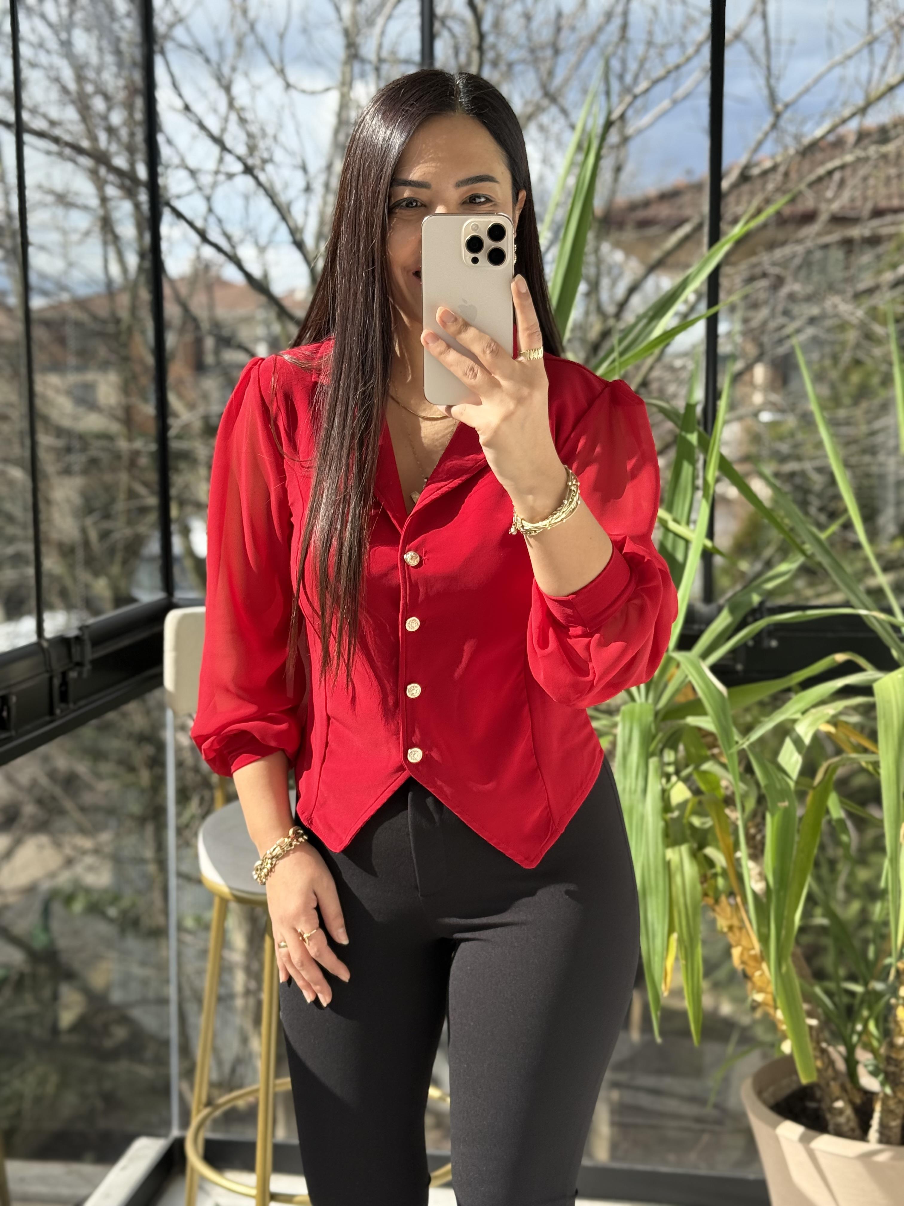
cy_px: 603
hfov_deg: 30.3
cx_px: 452
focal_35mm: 48
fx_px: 1671
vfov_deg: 39.7
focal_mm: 6.76
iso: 64
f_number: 1.78
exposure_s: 1/1013
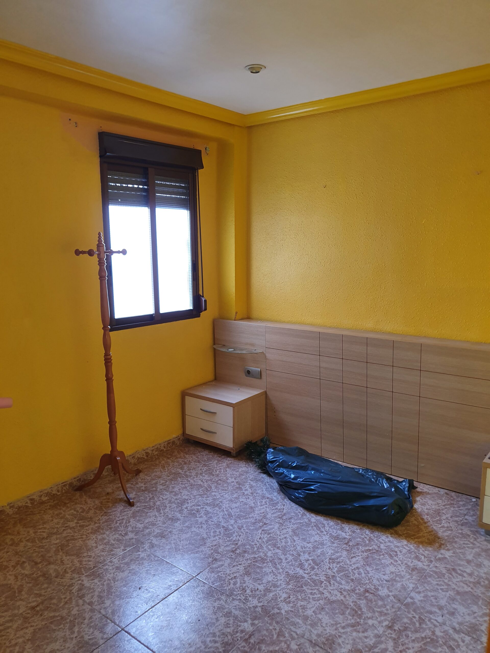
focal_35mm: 26
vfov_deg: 67.3
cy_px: 326
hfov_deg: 53.1
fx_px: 491
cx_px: 245
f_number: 1.5
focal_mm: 4.3
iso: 125
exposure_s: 1/50
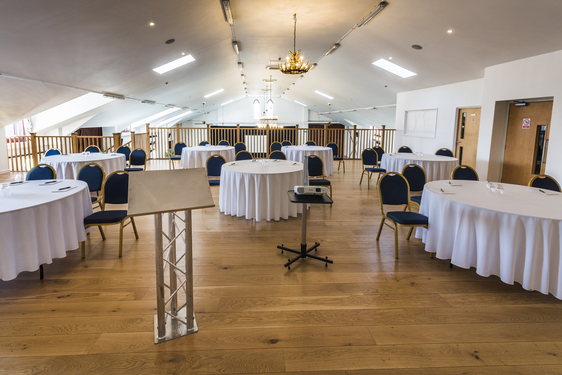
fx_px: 219
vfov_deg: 81.2
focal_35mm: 14
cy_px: 188
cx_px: 281
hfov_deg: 104.2
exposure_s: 1/3
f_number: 10
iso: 200
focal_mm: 14
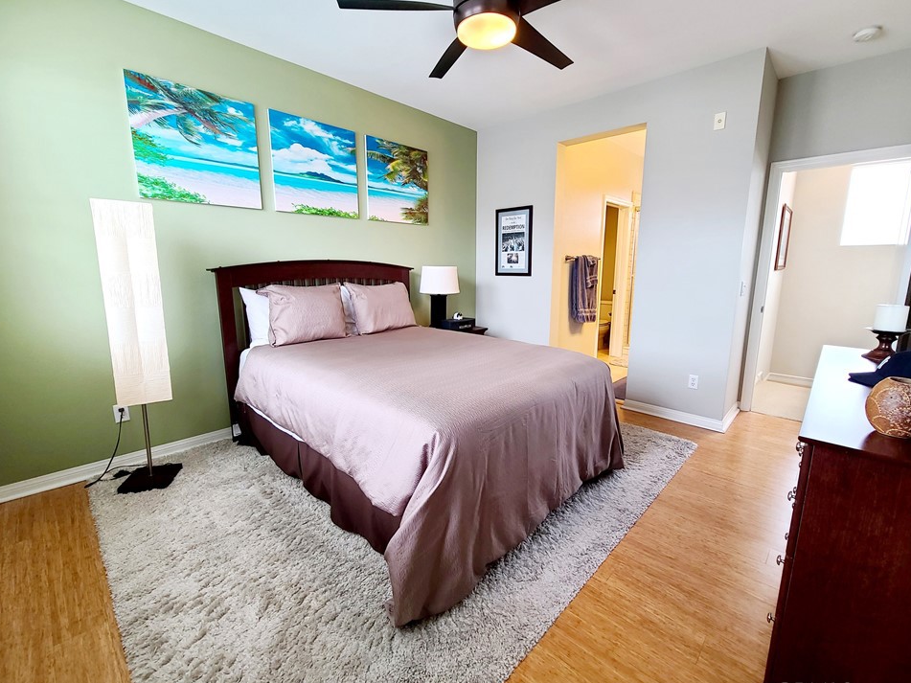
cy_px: 337
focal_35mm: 14
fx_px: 368
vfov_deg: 85.7
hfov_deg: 102.1
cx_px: 460
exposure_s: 1/60.2
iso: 250
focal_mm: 2.2
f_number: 2.2
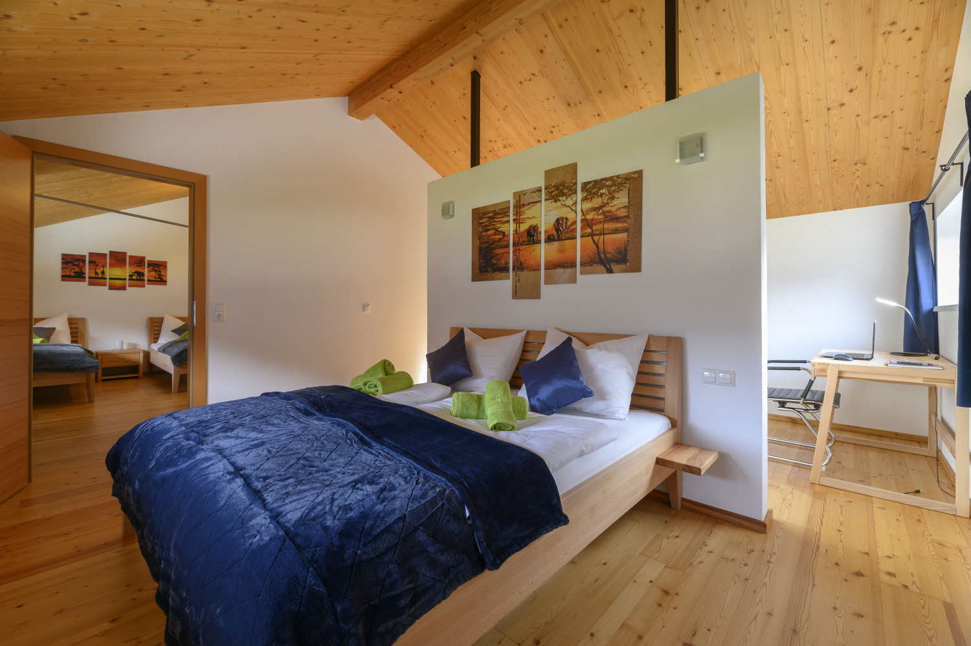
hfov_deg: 104.3
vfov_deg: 81.1
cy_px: 323
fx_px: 377
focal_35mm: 14
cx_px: 486
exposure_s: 1/5
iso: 400
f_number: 10
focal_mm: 14
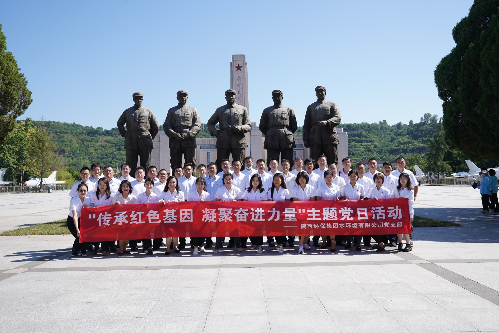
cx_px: 250
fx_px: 430
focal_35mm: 31
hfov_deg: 60.3
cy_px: 166
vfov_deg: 42.3
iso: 100
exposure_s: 1/200
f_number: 7.1
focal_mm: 31
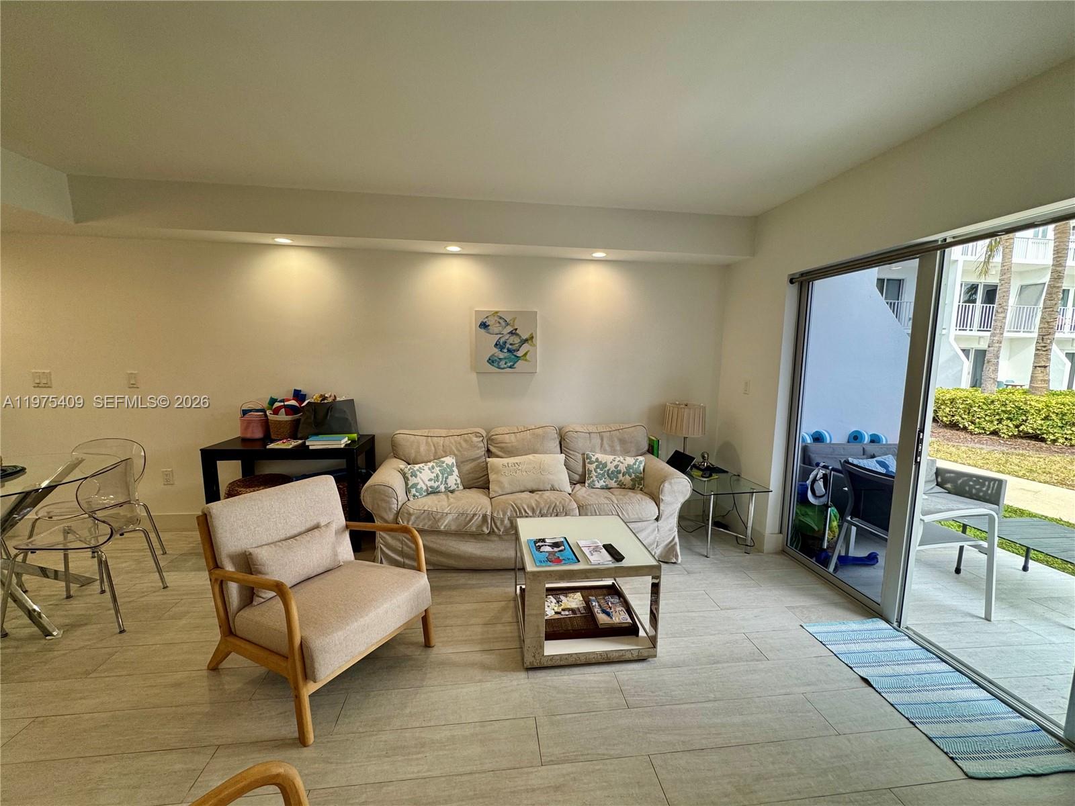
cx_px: 538
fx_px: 435
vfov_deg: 85.7
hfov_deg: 102.1
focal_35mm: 14
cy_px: 403
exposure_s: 1/120
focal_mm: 2.22
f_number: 2.2
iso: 80
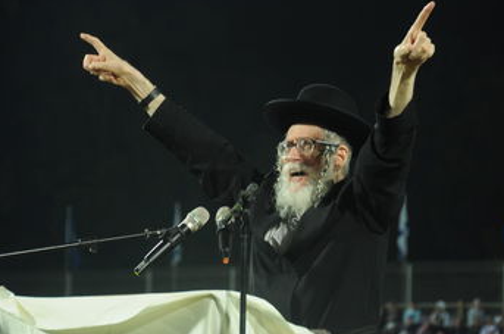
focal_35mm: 184
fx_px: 2564
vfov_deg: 7.4
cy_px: 167
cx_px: 292
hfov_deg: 11.2
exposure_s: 1/40
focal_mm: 105
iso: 640
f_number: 5.3
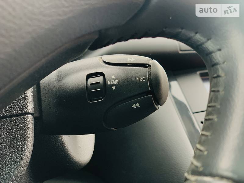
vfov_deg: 28.0
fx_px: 367
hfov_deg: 36.8
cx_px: 122
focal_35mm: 52
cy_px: 92
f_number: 2.4
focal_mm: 6
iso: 80
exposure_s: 1/122
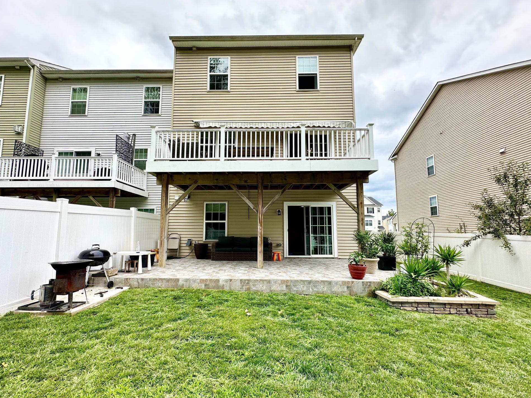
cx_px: 259
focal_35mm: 15
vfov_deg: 81.7
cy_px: 210
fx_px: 230
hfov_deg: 98.1
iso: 40
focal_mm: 2.22
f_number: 2.2
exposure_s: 1/774
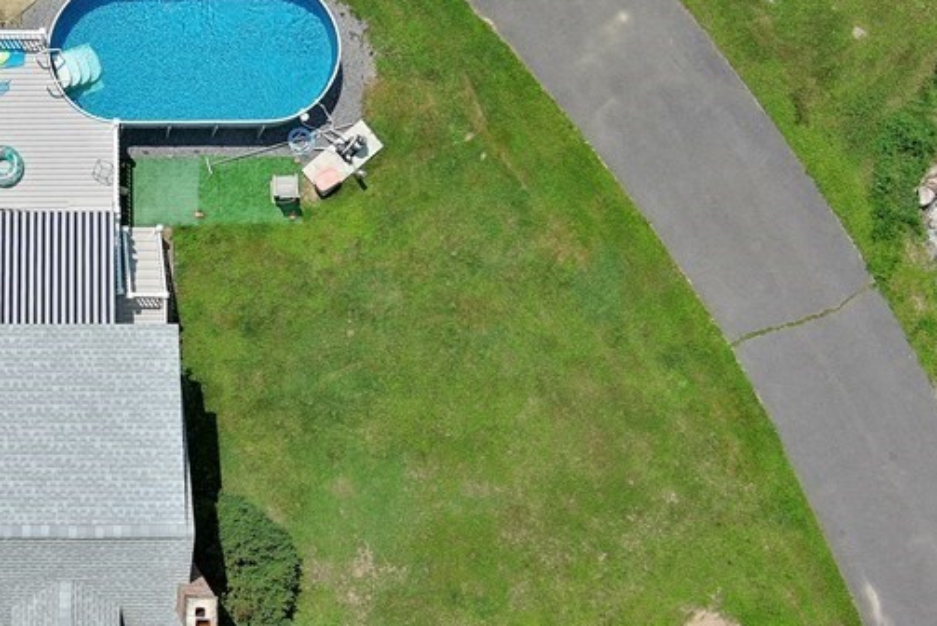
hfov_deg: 31.6
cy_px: 323
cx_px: 20
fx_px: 1536
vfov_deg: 23.0
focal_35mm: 59
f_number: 2.8
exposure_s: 1/98.6
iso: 100
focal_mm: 10.57
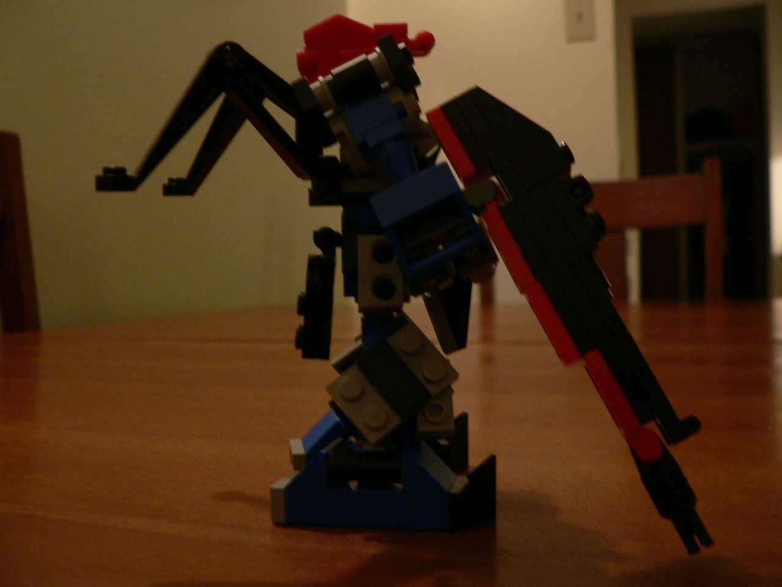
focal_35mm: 36
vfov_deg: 39.7
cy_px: 294
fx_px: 813
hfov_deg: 51.4
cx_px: 391
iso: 200
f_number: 2.8
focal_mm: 6.1
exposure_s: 1/6
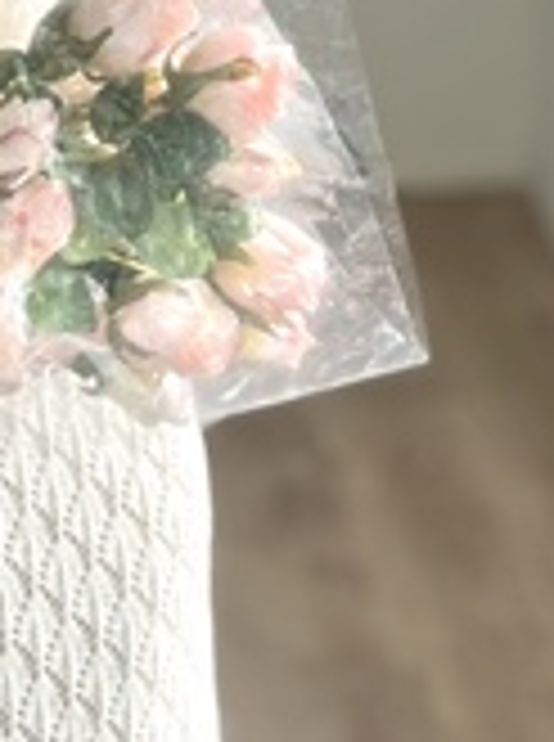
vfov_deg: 12.4
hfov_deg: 9.3
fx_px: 3385
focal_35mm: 158
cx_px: 32
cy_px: 58
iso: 50
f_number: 1.6
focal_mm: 5.1
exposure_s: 1/438
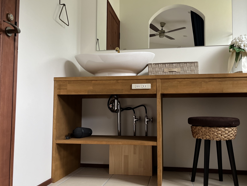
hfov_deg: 55.3
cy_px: 97
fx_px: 235
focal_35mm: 33
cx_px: 130
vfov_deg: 42.9
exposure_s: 1/60
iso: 250
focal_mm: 5.1
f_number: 1.6
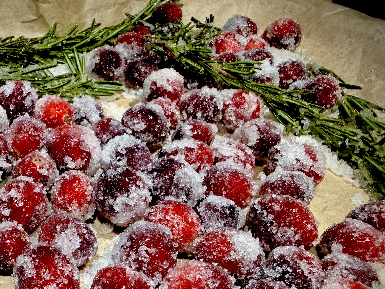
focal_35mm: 38
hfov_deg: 47.3
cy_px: 217
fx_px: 423
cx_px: 99
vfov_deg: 36.8
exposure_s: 1/120
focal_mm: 2.22
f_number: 2.2
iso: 200
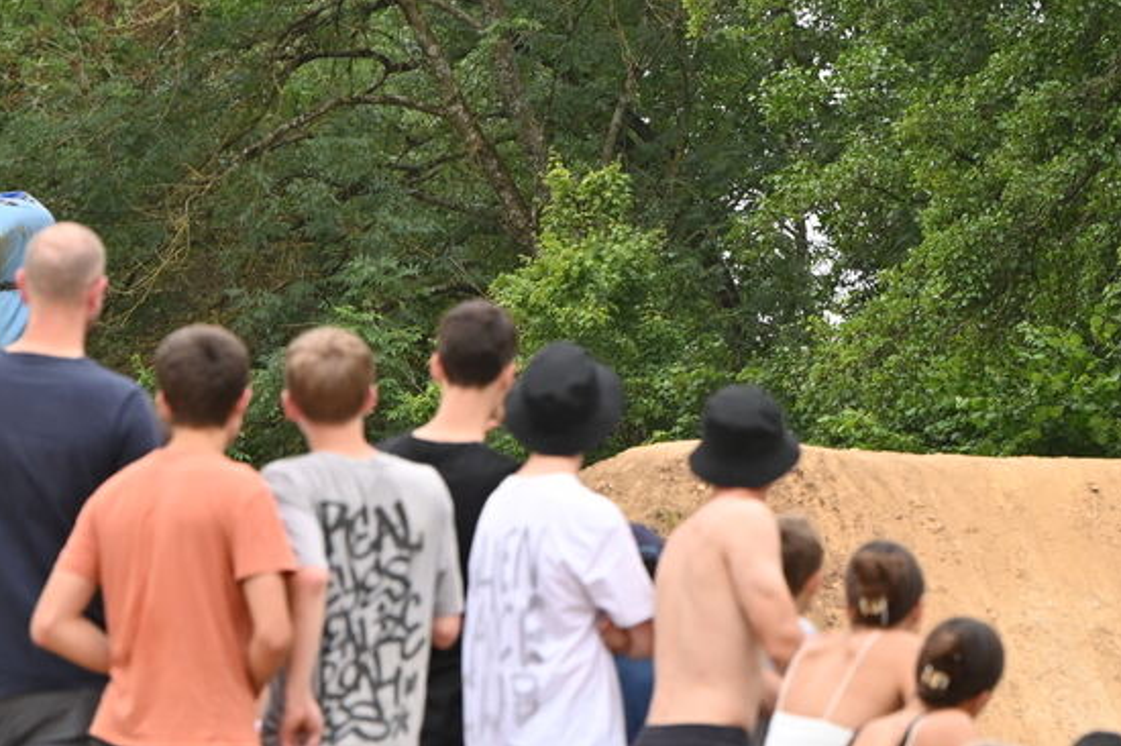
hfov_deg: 5.9
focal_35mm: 349
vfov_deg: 3.9
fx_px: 10861
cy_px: 78
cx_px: 954
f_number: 5.6
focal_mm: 160
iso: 500
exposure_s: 1/400
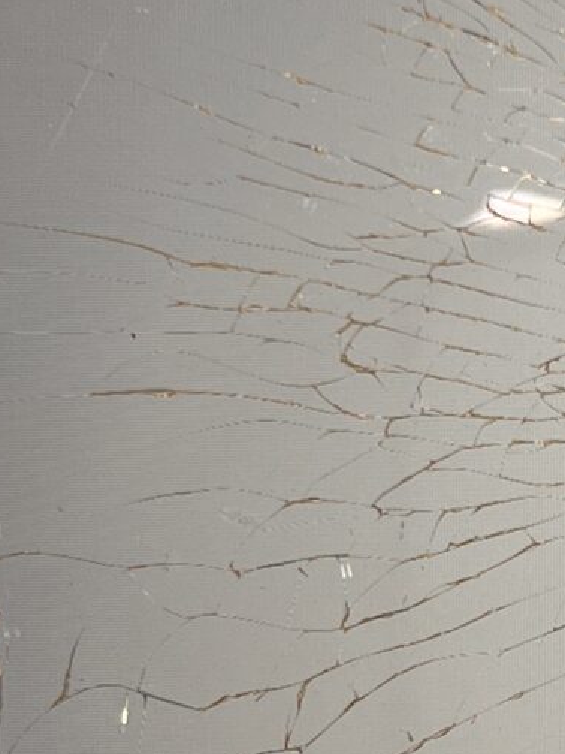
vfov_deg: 14.9
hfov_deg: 10.9
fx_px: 2873
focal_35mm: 132
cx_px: 774
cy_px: 428
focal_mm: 5.7
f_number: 1.5
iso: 50
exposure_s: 1/120
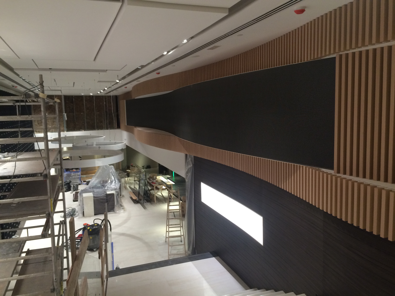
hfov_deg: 61.7
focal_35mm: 29
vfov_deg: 48.2
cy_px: 148
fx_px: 331
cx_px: 198
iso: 80
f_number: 2.2
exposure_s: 1/33
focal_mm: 4.15
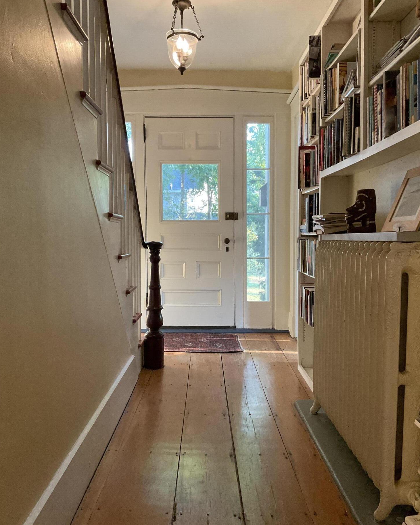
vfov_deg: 57.2
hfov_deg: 47.1
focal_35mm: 31
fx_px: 482
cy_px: 271
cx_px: 212
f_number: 1.8
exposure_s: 1/60
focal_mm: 3
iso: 250
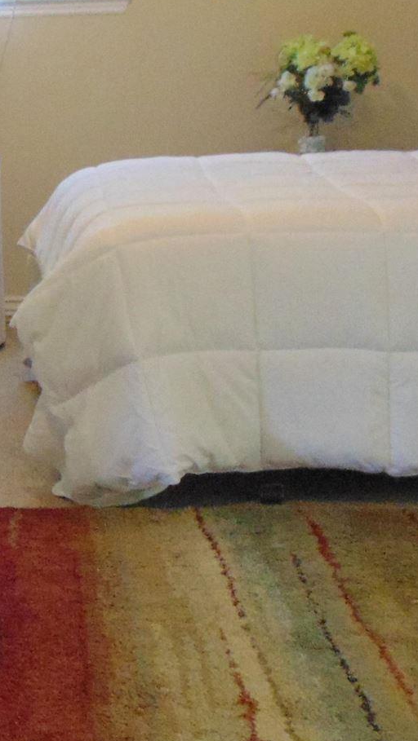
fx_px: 1811
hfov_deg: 12.7
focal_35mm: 92
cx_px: -158
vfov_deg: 23.2
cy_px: 382
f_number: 3
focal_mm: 4.5
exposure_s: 1/25
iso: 400
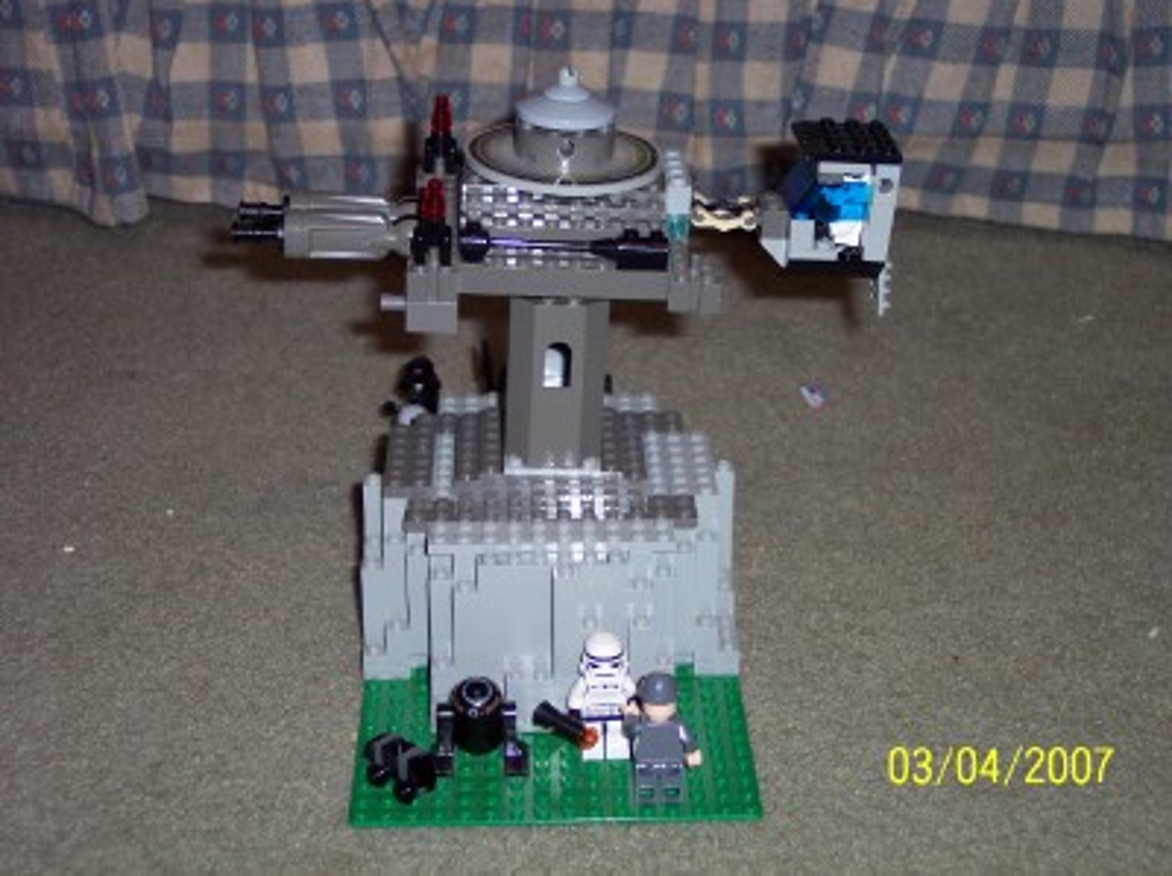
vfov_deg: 23.2
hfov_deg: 30.8
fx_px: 2130
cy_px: 438
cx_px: 586
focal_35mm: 63
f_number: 3.4
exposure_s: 1/45
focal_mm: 13.3
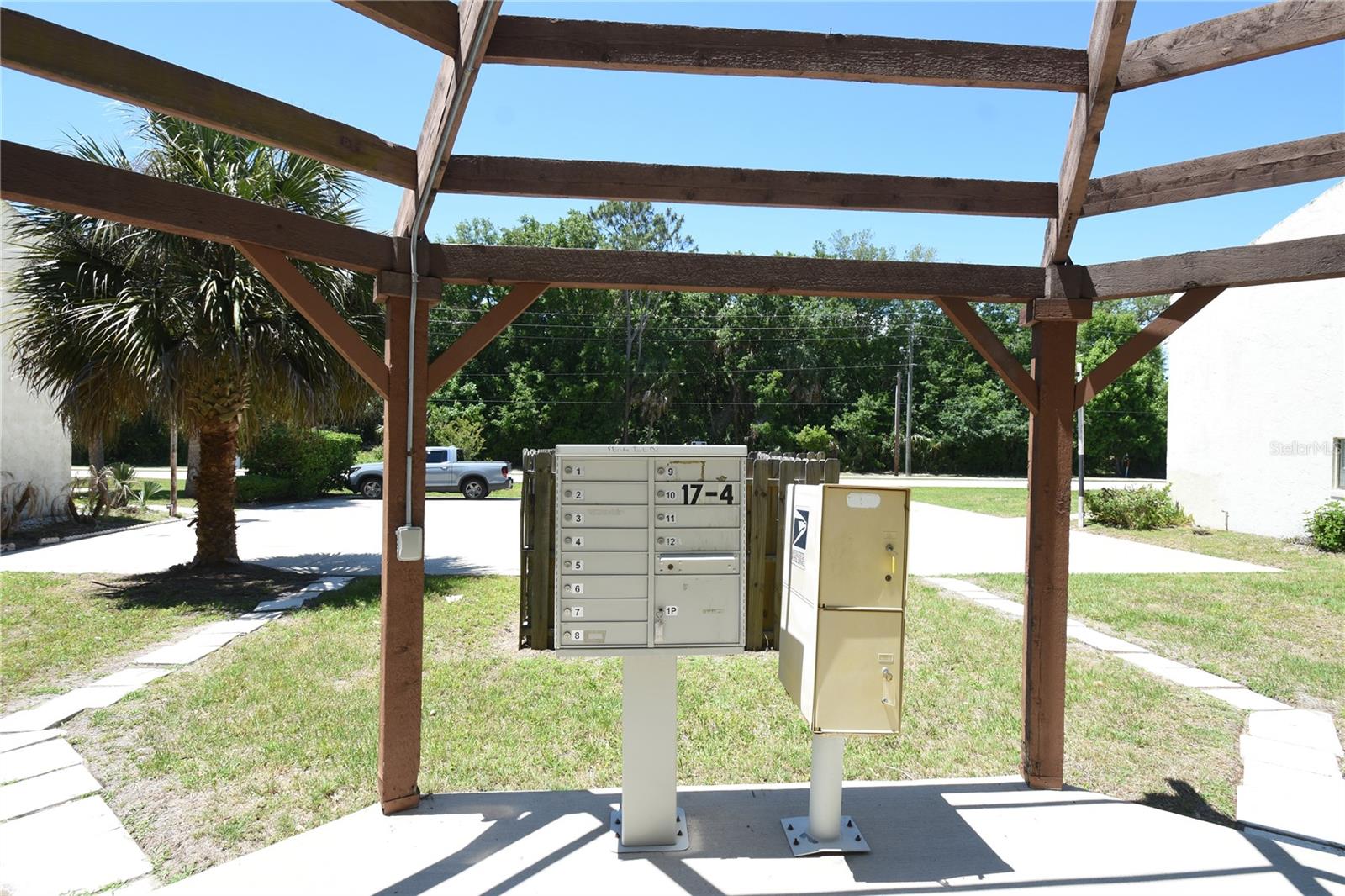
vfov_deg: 69.6
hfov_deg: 92.5
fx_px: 644
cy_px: 448
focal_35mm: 17
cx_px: 672
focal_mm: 11.5
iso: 100
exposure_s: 1/160
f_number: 6.3
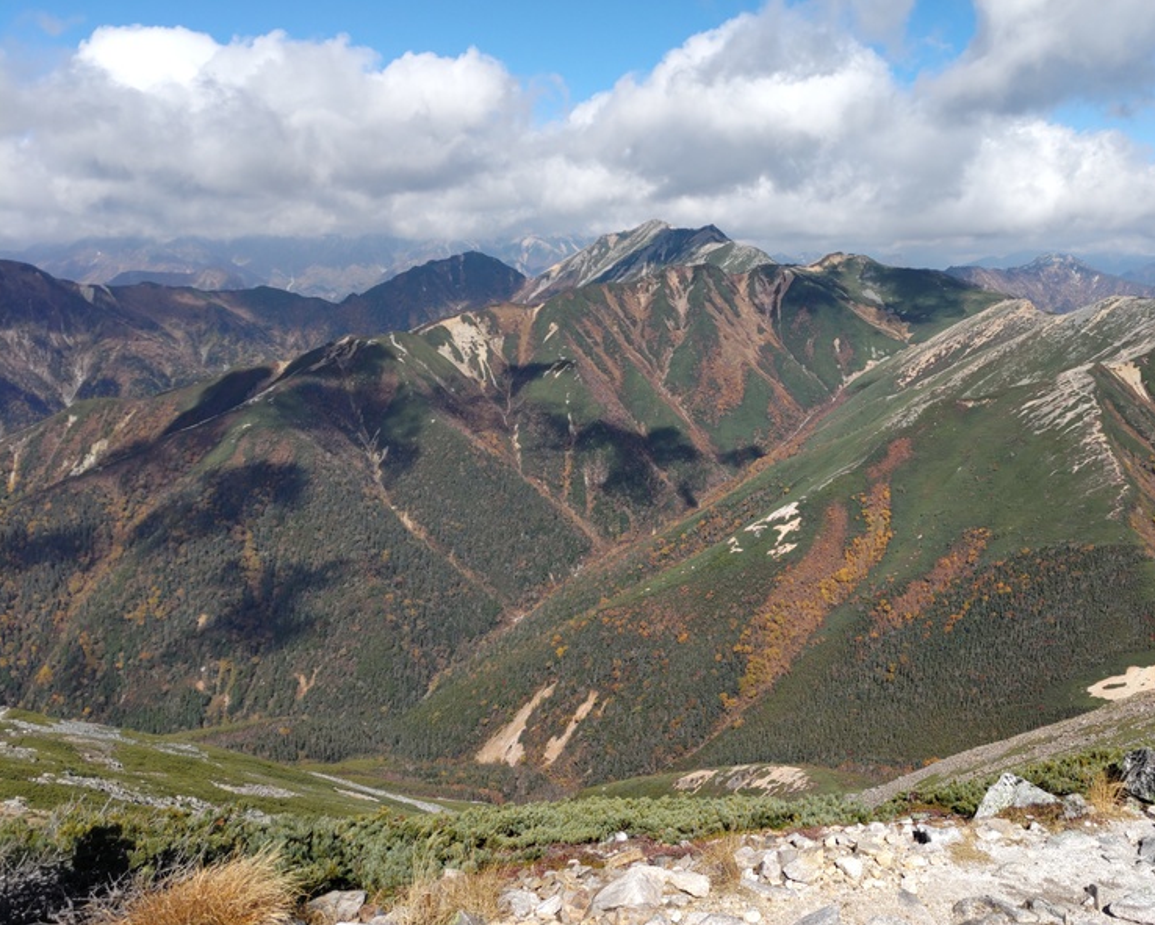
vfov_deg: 44.5
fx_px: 1129
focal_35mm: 33
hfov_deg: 53.4
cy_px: 412
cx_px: 743
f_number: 1.79
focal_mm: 4.8
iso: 50
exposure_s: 1/1565
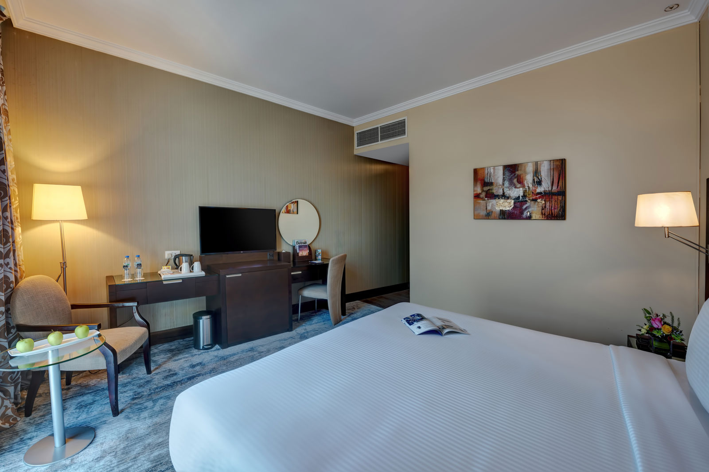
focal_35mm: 14
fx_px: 276
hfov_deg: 104.3
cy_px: 236
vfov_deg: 81.2
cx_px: 354
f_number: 8
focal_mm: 14
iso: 100
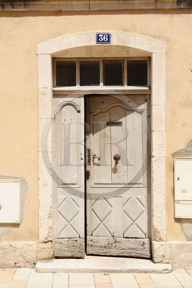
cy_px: 144
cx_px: 96
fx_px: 417
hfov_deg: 26.0
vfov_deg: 38.2
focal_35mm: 52
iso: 200
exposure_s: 1/160
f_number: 13
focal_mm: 52
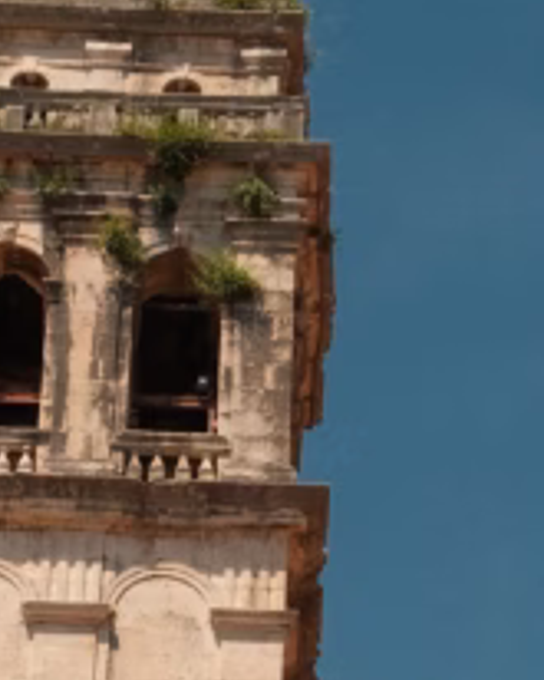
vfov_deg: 10.1
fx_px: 3801
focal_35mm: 189
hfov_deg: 8.1
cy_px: 789
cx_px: 633
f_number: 9
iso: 500
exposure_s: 1/900
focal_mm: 24.3
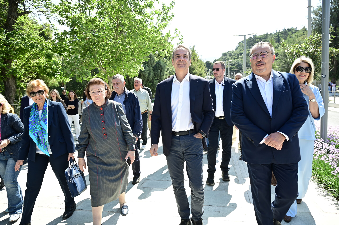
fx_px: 226
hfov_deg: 73.8
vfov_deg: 53.1
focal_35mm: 24
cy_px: 112
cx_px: 170
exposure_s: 1/250
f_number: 4.5
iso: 125
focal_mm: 24
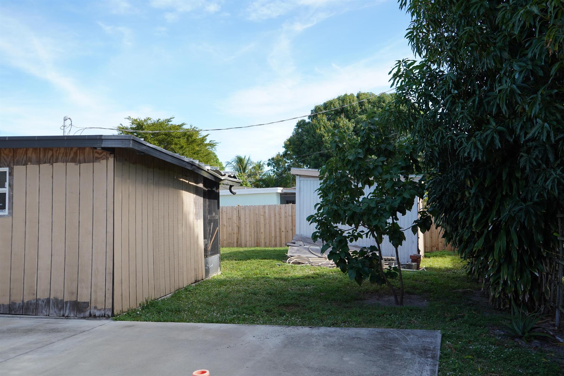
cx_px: 282
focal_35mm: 29
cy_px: 188
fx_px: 454
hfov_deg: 63.7
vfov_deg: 45.0
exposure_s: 1/800
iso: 500
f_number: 6.3
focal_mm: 29
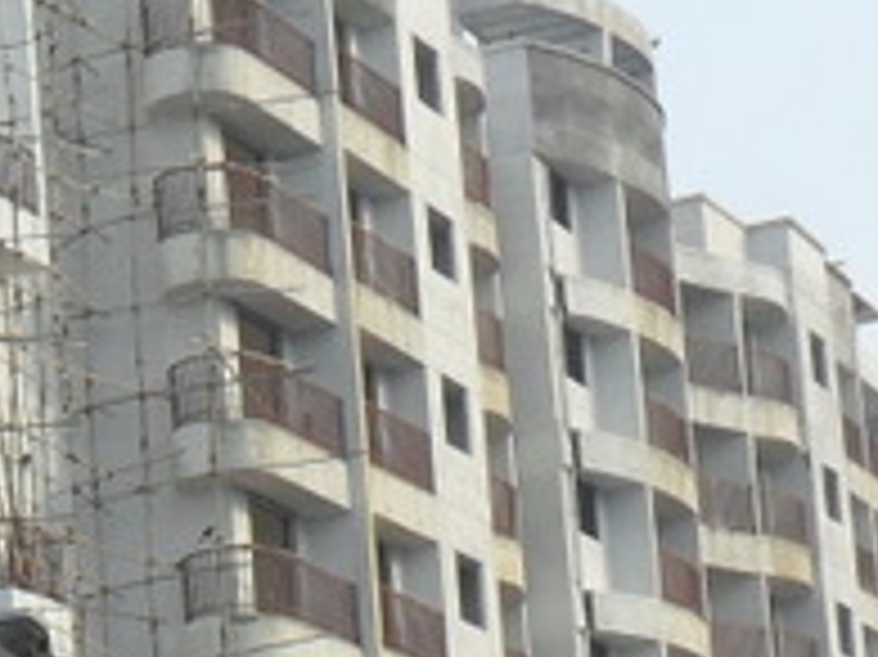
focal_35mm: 176
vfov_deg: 8.4
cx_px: -162
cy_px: 691
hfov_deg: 11.0
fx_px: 4461
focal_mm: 7.8
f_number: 4.5
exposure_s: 1/500
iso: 100
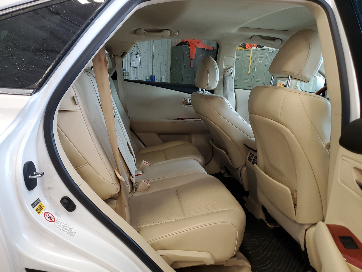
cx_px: 181
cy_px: 136
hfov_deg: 67.3
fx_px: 272
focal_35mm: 26
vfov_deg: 53.1
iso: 60
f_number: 1.5
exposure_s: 1/60.2
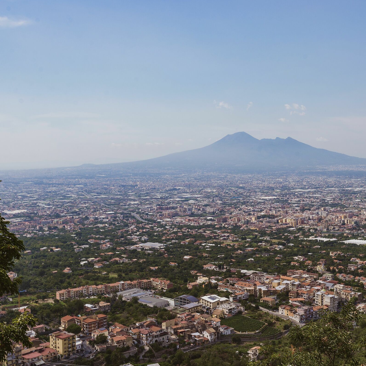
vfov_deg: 37.6
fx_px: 538
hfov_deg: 36.6
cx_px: 276
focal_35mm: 45
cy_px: 182
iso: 100
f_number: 7.1
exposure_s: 1/500
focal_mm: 35
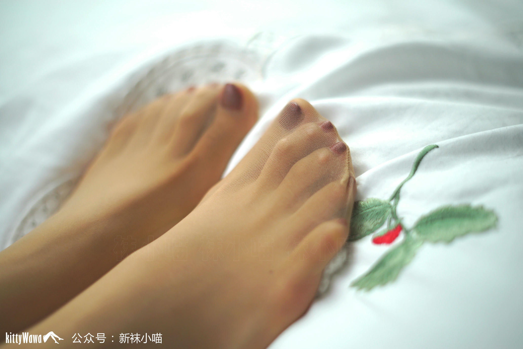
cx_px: 262
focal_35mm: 50
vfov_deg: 27.0
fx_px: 727
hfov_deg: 39.6
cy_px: 174
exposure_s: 1/160
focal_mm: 50
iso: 100
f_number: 1.8
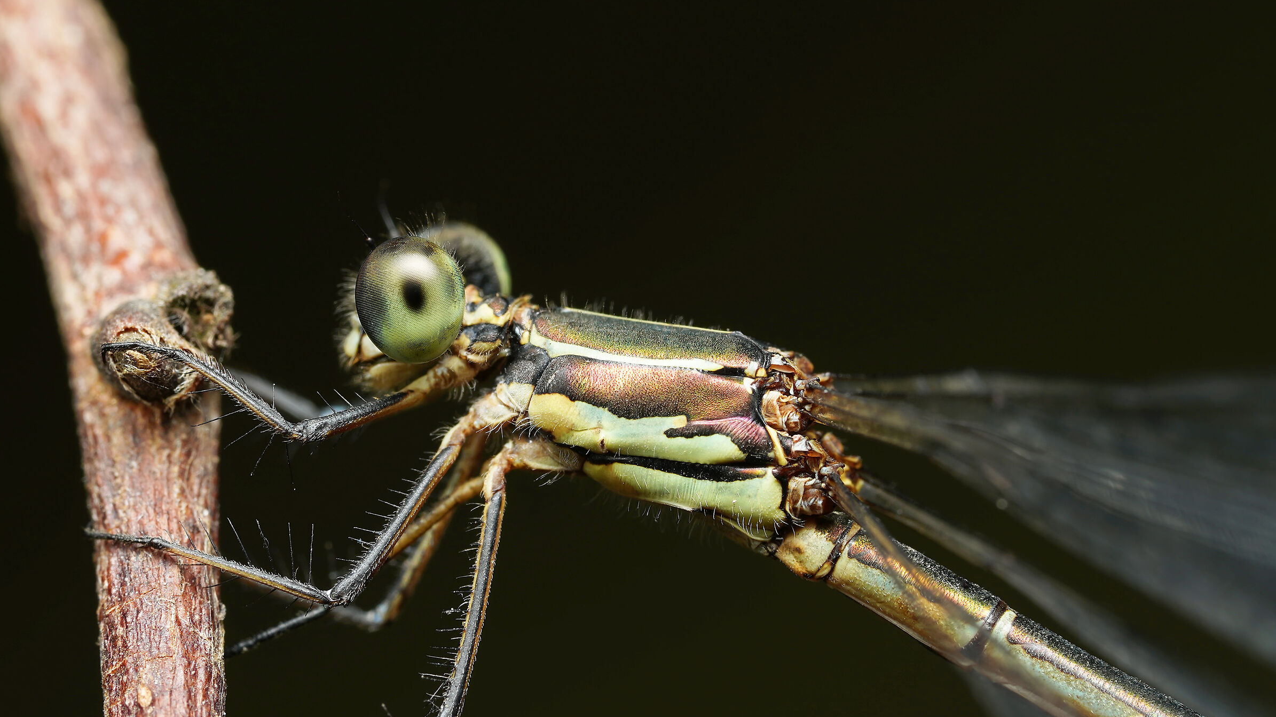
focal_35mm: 142
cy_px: 356
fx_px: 4804
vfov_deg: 8.5
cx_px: 636
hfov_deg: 15.1
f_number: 9
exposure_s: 1/250
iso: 160
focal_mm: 90
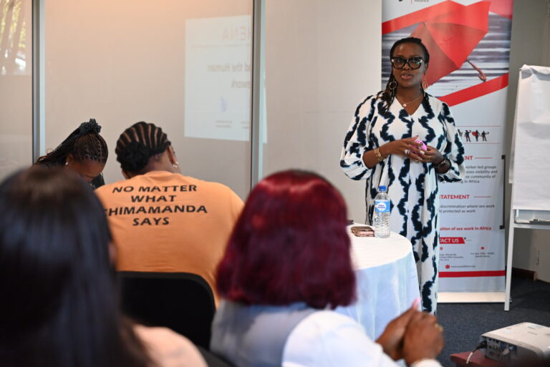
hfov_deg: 28.8
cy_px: 184
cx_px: 275
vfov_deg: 19.5
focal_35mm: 70
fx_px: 1070
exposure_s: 1/125
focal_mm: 70
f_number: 4
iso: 3200
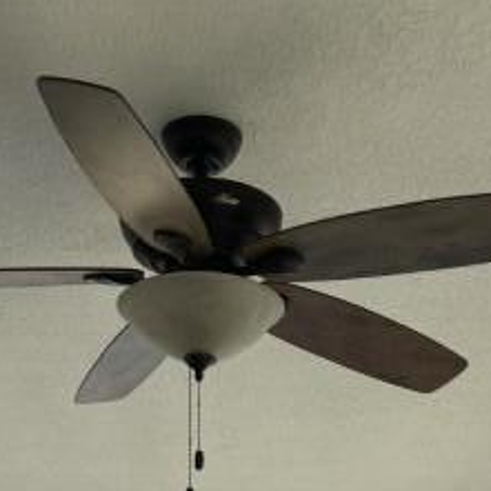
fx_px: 1316
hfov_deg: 21.1
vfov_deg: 17.4
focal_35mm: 82
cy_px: 874
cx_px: 240
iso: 64
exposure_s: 1/120
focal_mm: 6.86
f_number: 1.78
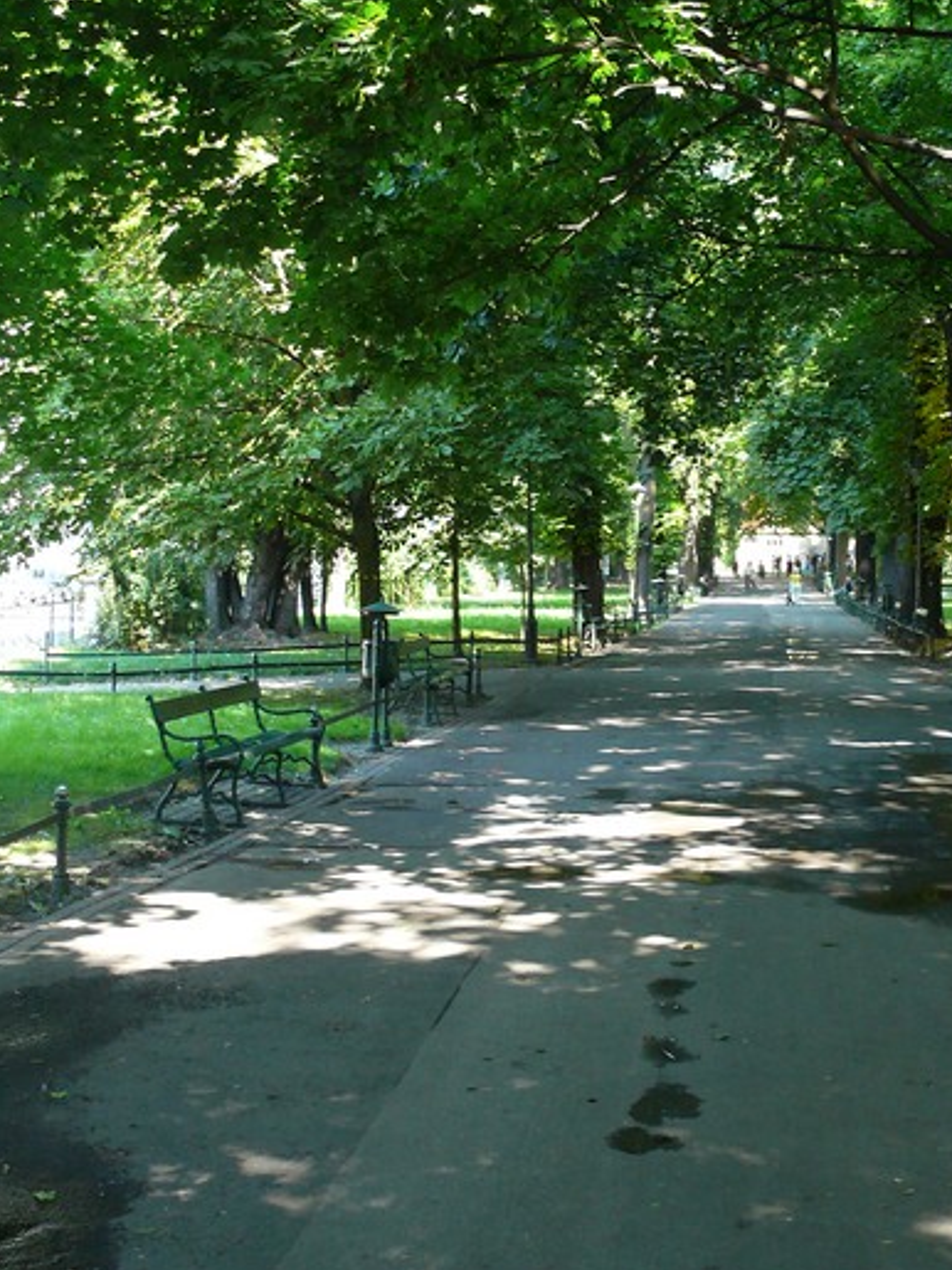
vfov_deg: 37.3
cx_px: 683
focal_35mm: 51
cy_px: 493
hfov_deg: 28.2
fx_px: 1871
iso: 200
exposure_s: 1/30
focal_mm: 7.4
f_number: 2.8
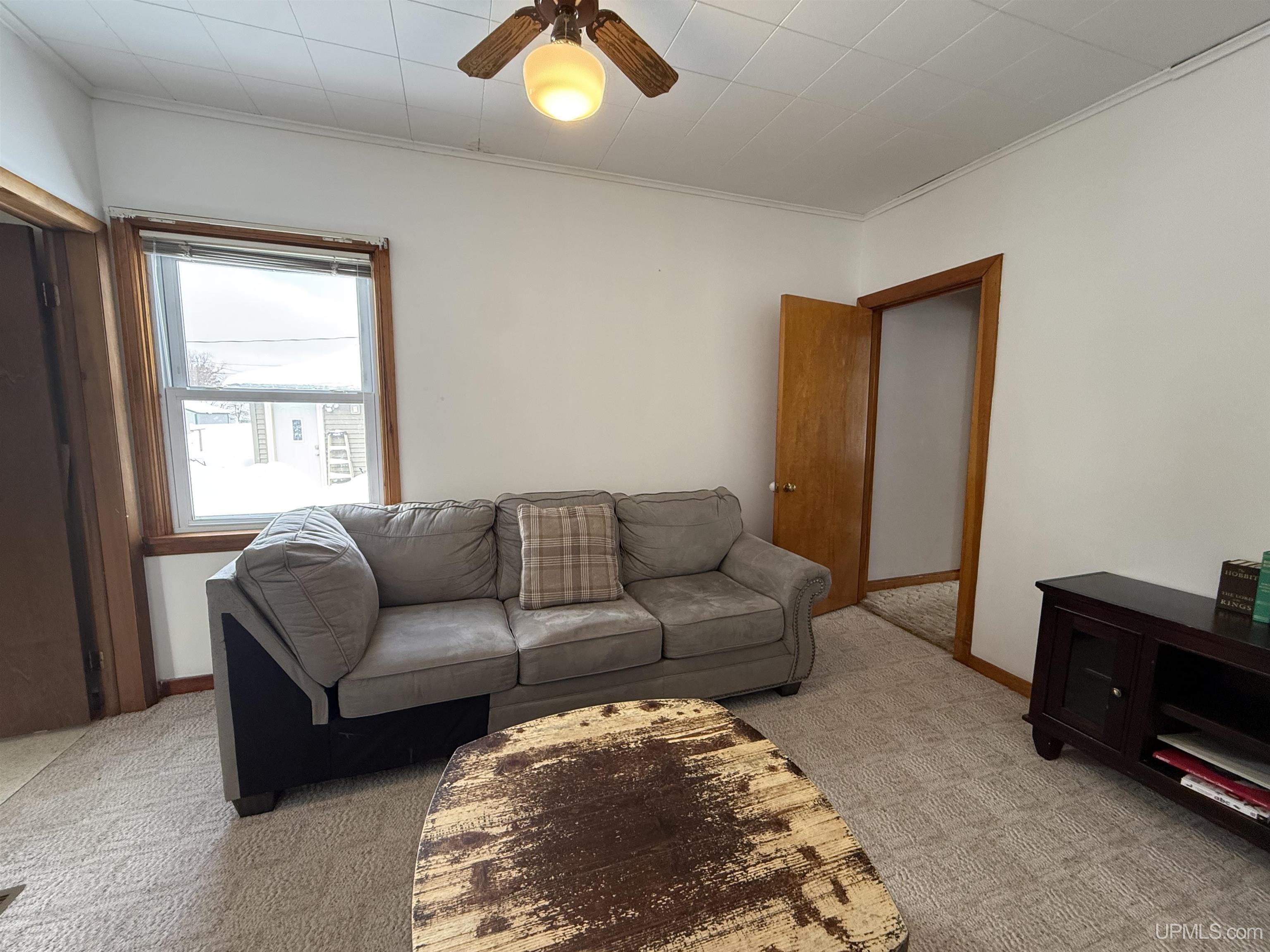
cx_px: 635
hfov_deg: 102.1
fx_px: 514
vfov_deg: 85.7
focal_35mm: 14
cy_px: 476
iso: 320
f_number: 2.2
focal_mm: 2.22
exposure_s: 1/120
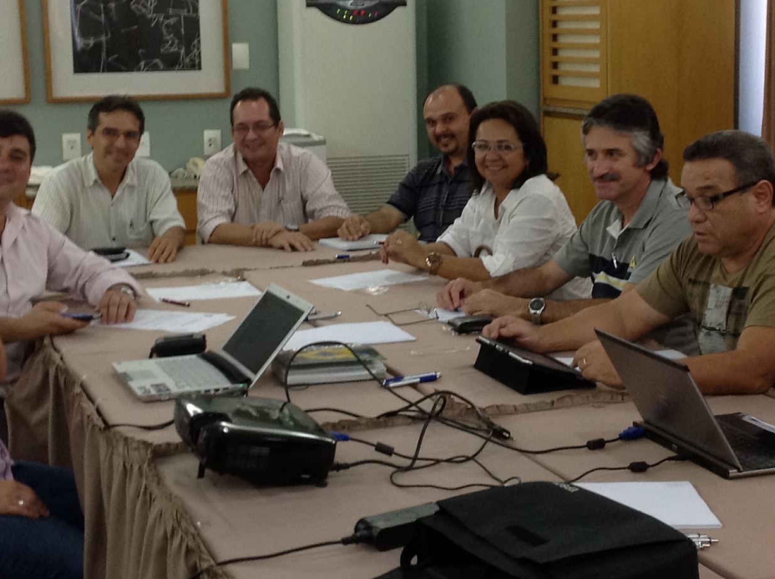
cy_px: 215
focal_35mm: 74
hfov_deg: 26.4
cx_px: 413
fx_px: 1654
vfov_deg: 19.8
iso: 125
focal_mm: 4.28
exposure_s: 1/15
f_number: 2.4
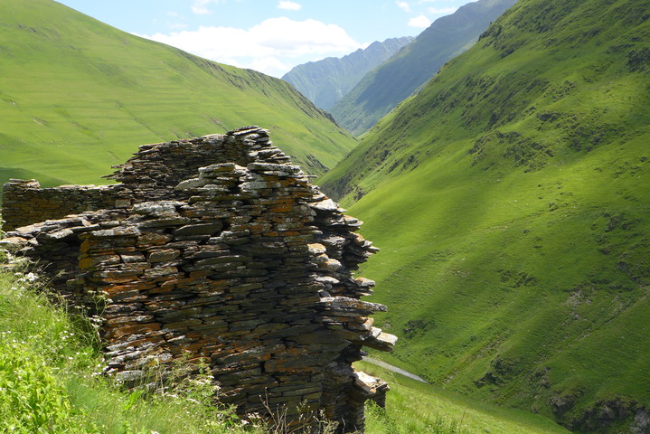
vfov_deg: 33.4
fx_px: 722
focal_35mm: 40
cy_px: 217
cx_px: 325
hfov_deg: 48.4
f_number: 2.8
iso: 80
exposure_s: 1/800
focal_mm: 7.9
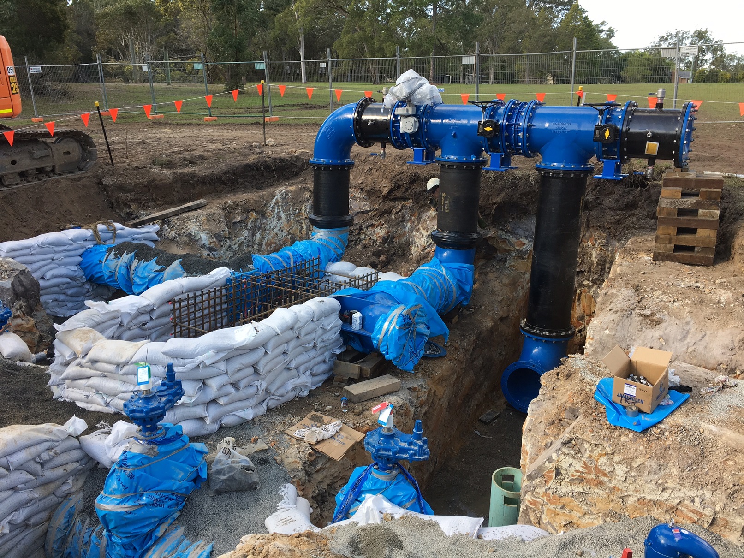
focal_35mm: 29
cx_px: 372
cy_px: 279
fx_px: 623
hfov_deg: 61.7
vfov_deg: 48.2
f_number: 2.2
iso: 25
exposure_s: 1/227
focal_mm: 4.15
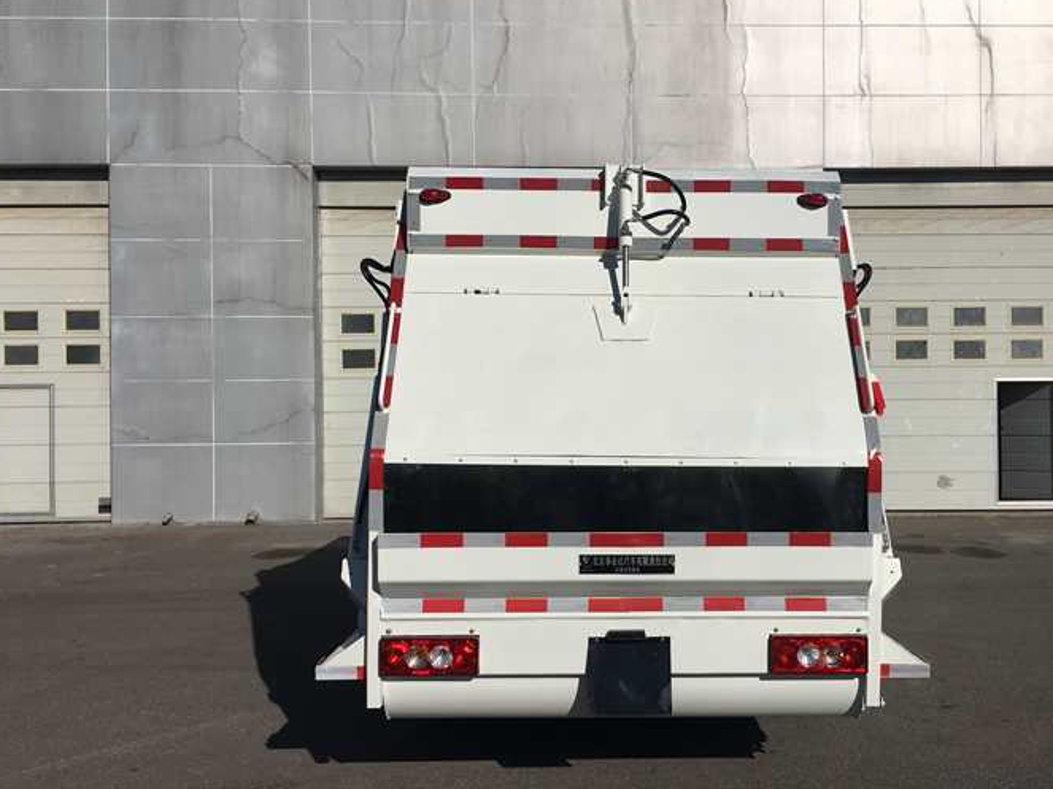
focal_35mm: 35
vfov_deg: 40.6
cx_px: 619
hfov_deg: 52.4
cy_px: 430
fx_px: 1064
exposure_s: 1/5917
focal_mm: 4.15
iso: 25
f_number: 2.2
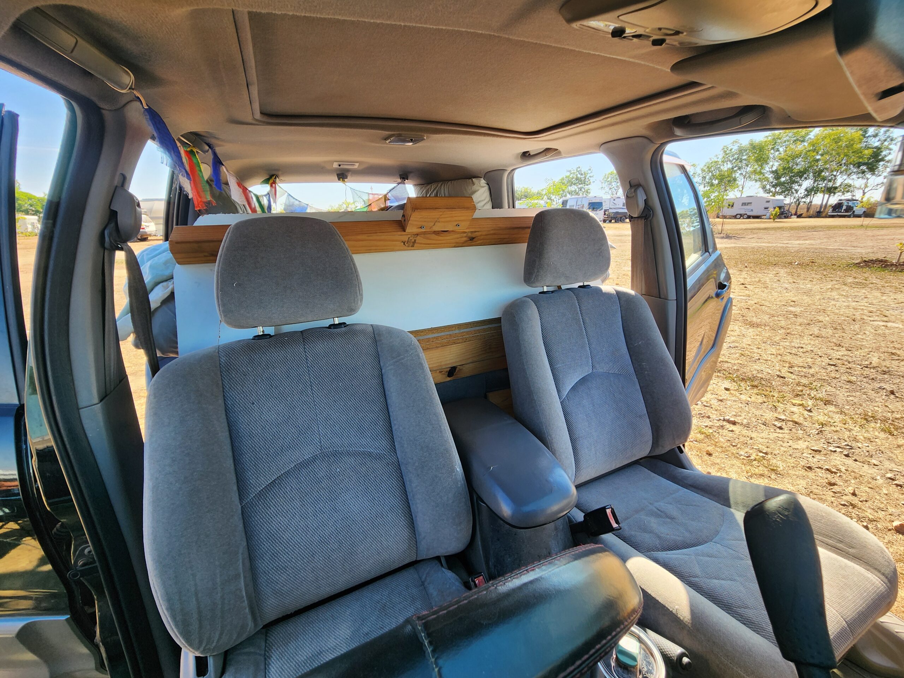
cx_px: 452
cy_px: 339
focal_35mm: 13
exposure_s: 1/278
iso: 50
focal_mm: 2.2
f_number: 2.2
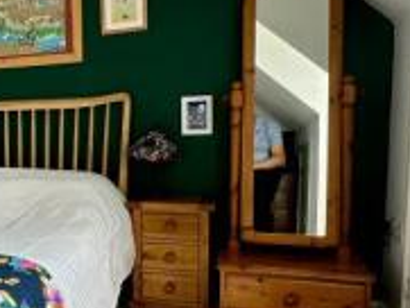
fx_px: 533
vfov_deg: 32.2
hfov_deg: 36.5
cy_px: 169
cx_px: -26
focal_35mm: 45
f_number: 2.2
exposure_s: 1/99
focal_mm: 2.22
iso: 50
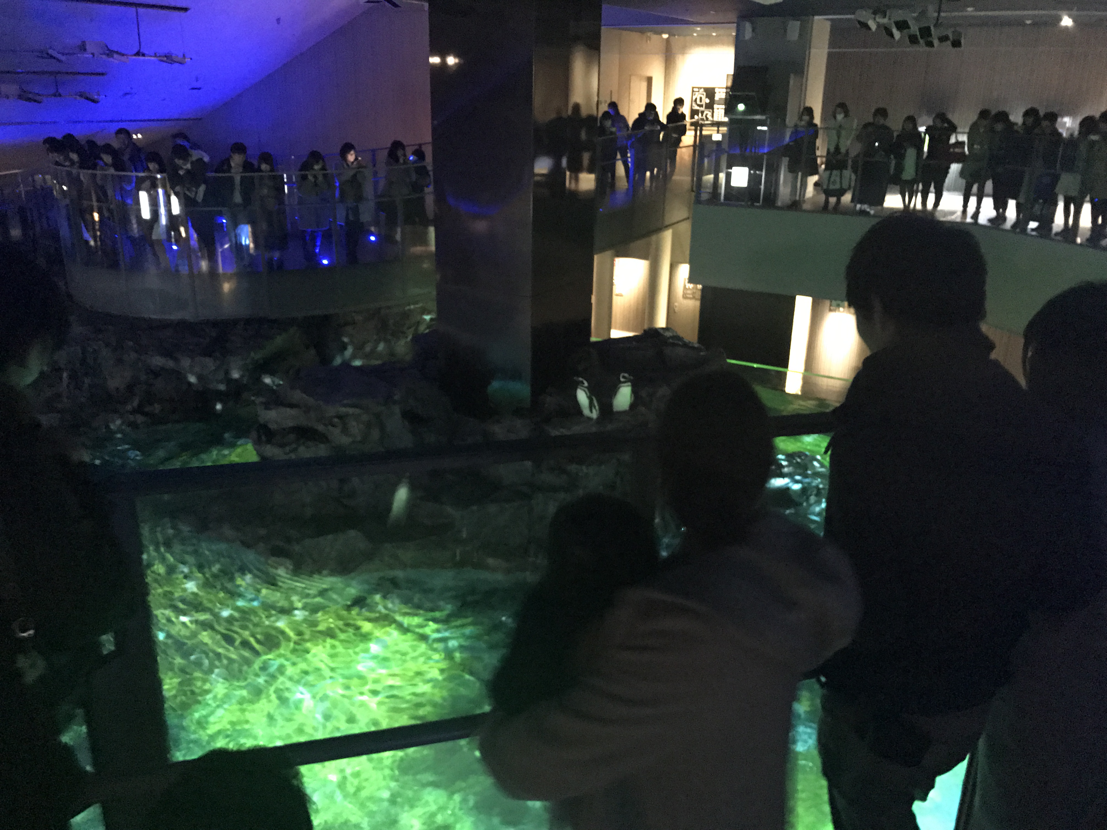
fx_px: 895
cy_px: 415
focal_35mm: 28
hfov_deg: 63.4
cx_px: 554
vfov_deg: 49.7
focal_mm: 3.99
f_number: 1.8
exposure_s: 1/4
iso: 500
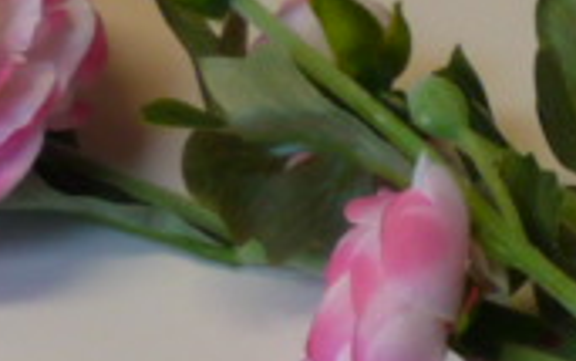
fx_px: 3046
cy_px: 422
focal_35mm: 194
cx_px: 701
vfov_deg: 6.7
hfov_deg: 10.6
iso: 100
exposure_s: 1/50
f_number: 3.1
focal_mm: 4.9
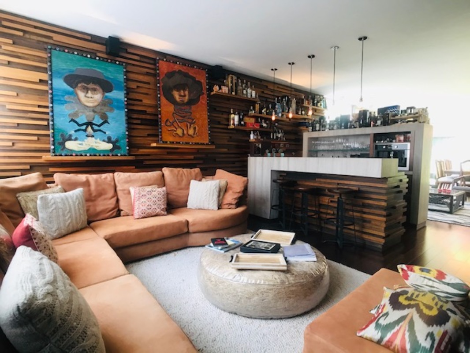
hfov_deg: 63.4
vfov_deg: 49.8
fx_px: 380
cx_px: 235
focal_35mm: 28
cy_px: 176
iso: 40
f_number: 1.8
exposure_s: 1/24
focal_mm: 3.99
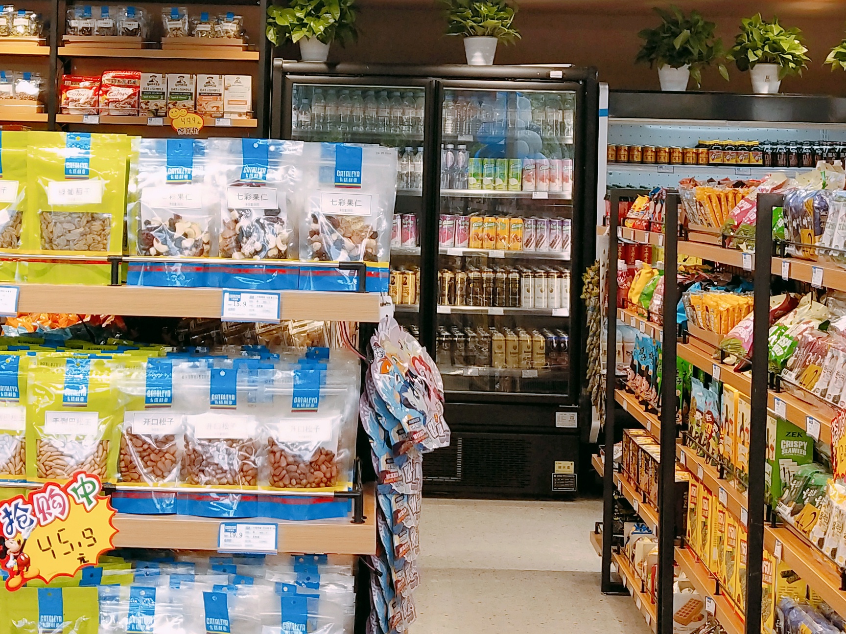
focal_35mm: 70
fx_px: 1711
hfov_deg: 27.7
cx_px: 352
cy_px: 145
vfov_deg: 20.8
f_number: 1.8
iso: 57
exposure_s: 1/171
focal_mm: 3.95
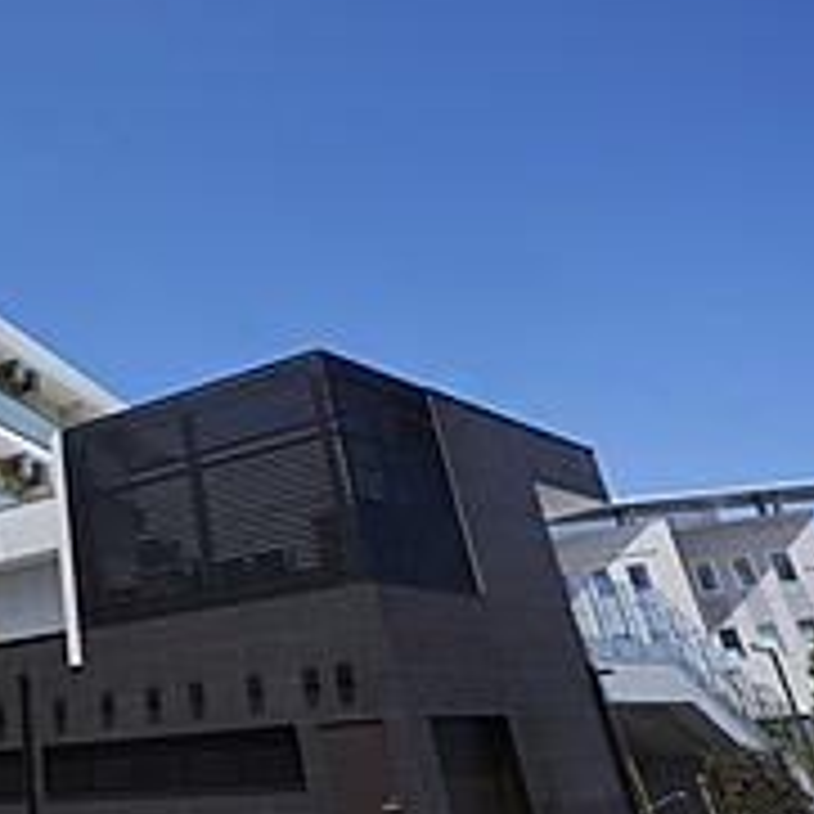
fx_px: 798
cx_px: -13
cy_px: 456
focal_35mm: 30
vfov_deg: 53.9
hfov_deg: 45.1
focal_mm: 16
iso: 400
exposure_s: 1/640
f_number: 11
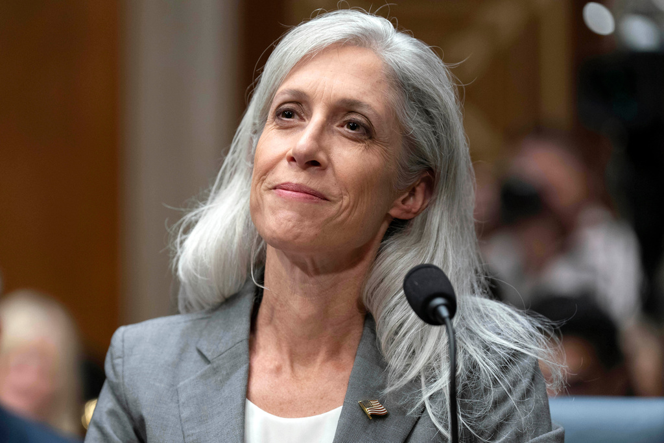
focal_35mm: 175
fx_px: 3228
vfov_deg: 7.8
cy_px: 222
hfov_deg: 11.7
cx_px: 332
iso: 2000
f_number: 3.2
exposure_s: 1/320
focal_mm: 175
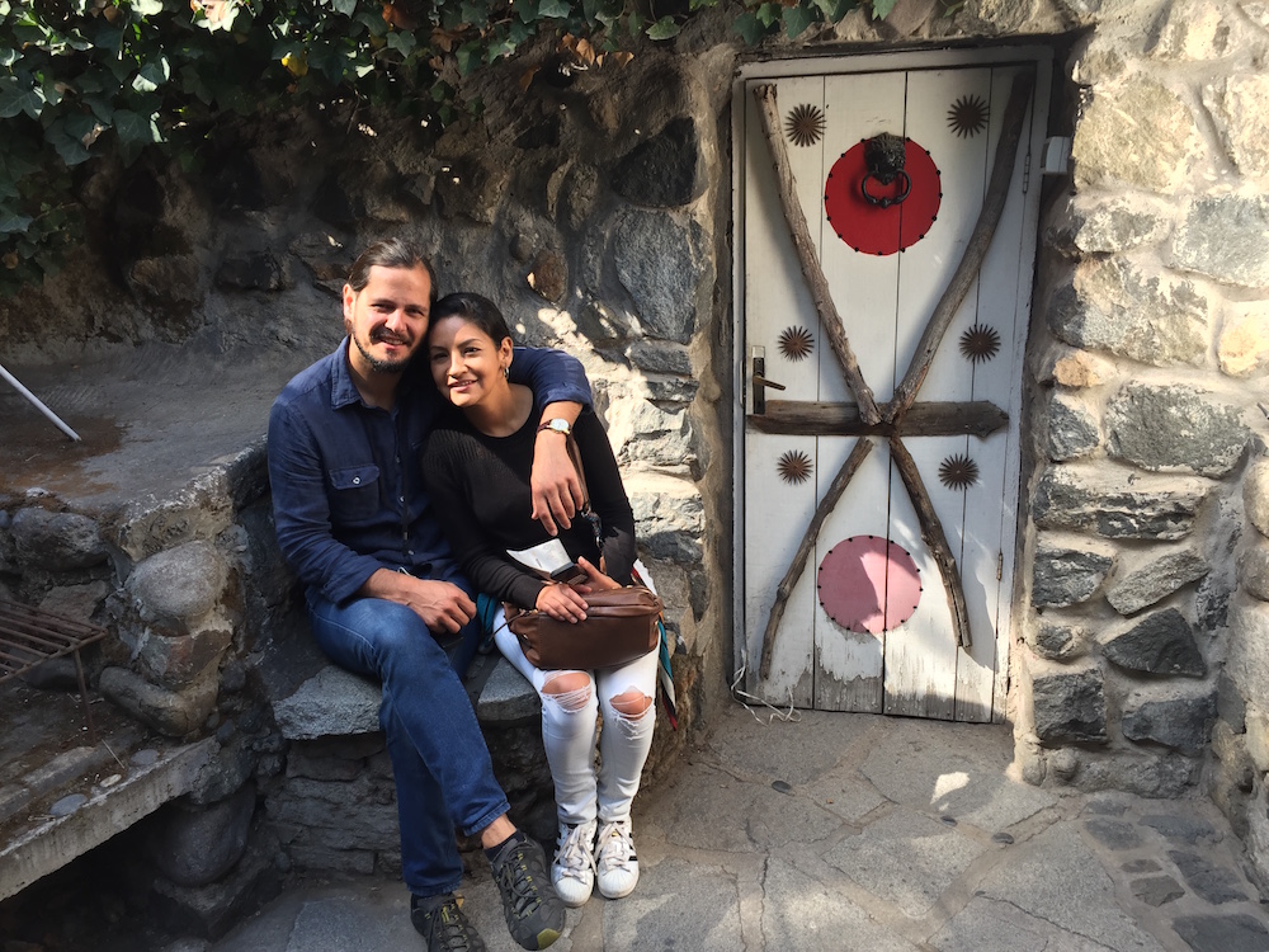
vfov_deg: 48.2
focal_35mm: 29
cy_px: 476
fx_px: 1063
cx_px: 634
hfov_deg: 61.7
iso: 32
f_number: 2.2
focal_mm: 4.15
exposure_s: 1/107
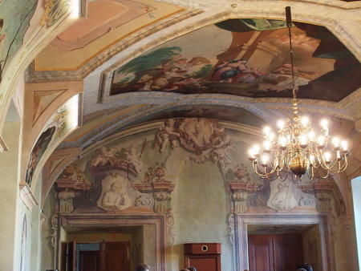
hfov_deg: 41.2
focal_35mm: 46
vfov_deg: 31.5
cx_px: 180
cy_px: 136
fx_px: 480
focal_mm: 9.8
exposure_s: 1/50
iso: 800
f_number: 2.8
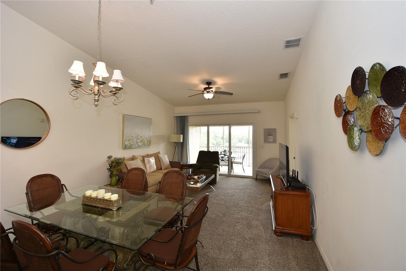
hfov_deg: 100.4
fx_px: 169
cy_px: 136
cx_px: 203
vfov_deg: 77.3
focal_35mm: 15
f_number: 4
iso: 220
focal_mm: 10
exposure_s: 1/60
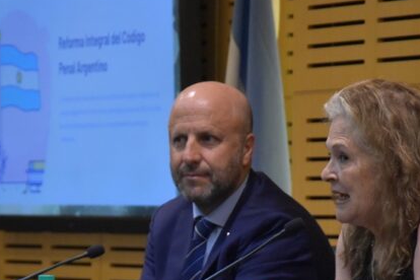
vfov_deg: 4.7
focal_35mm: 292
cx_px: 196
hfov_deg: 7.1
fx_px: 3406
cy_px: 228
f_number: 5.6
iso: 4000
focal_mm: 105
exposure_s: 1/125
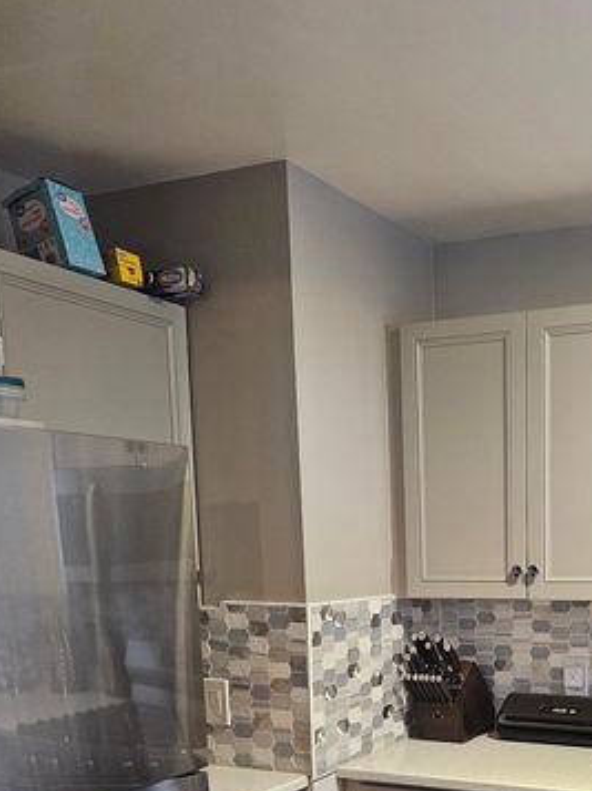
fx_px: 982
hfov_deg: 31.8
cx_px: 541
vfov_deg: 41.2
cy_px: 677
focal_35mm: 43
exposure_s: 1/120
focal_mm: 5.4
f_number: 1.8
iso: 500
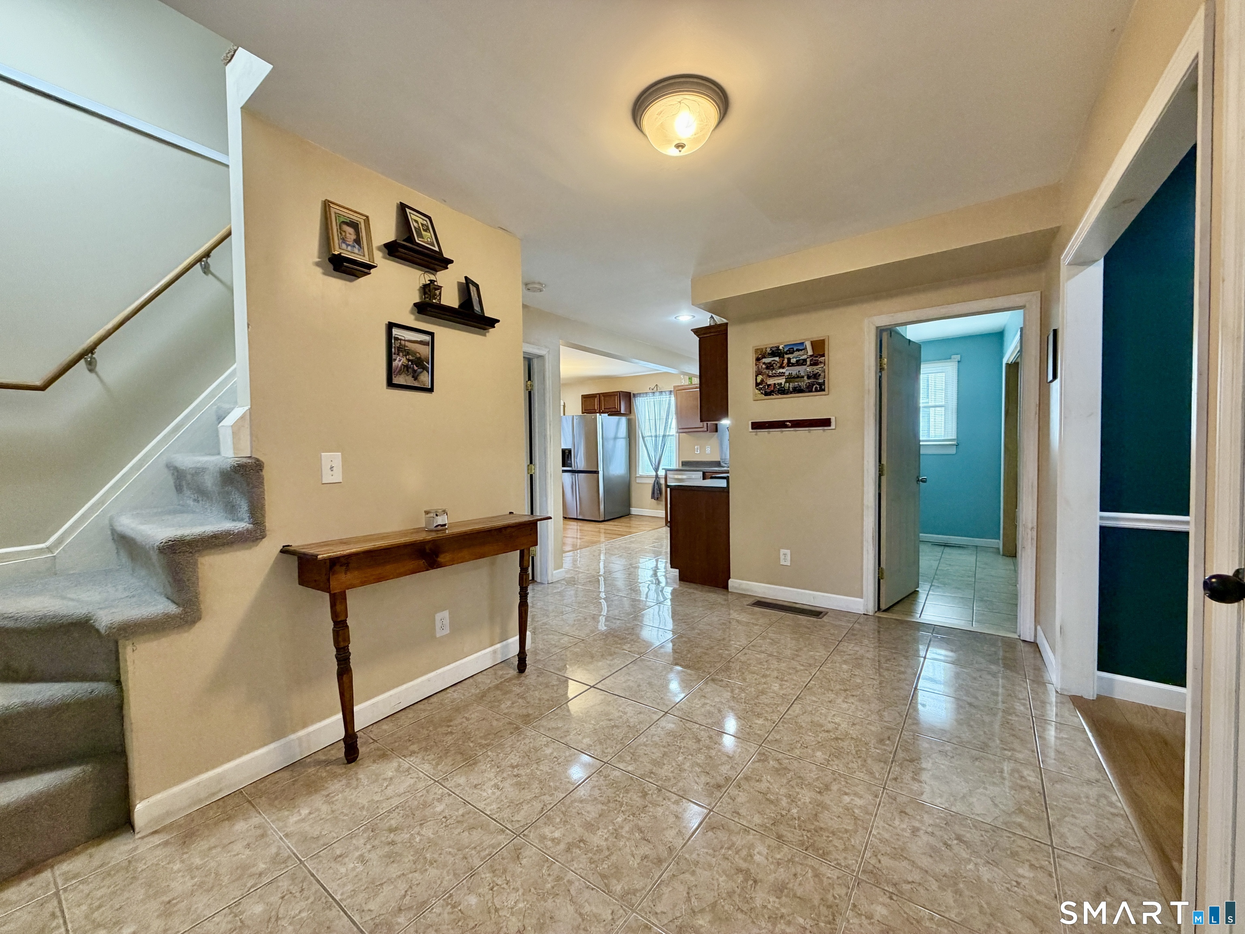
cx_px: 622
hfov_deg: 102.1
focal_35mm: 14
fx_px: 504
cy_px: 467
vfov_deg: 85.7
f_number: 2.2
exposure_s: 1/60
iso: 200
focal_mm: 2.22
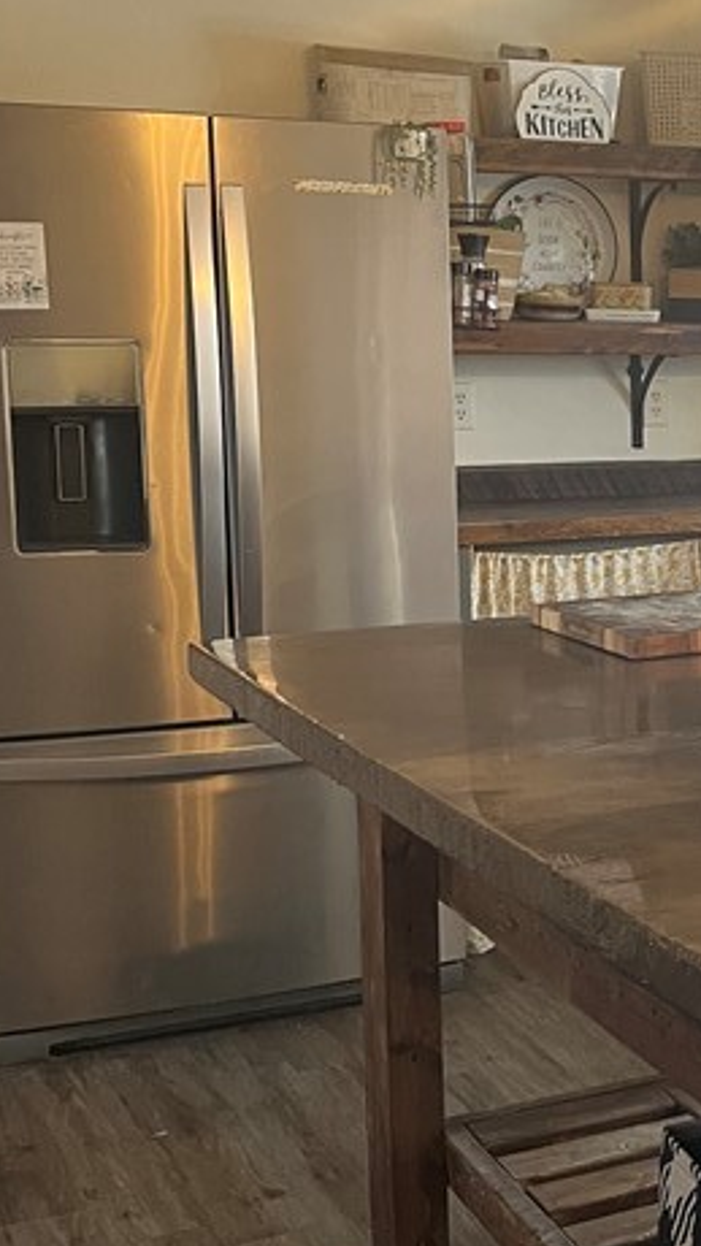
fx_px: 2080
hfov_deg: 17.8
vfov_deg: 33.3
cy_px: 628
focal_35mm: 63
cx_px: 931
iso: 125
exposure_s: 1/60
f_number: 1.6
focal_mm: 5.1
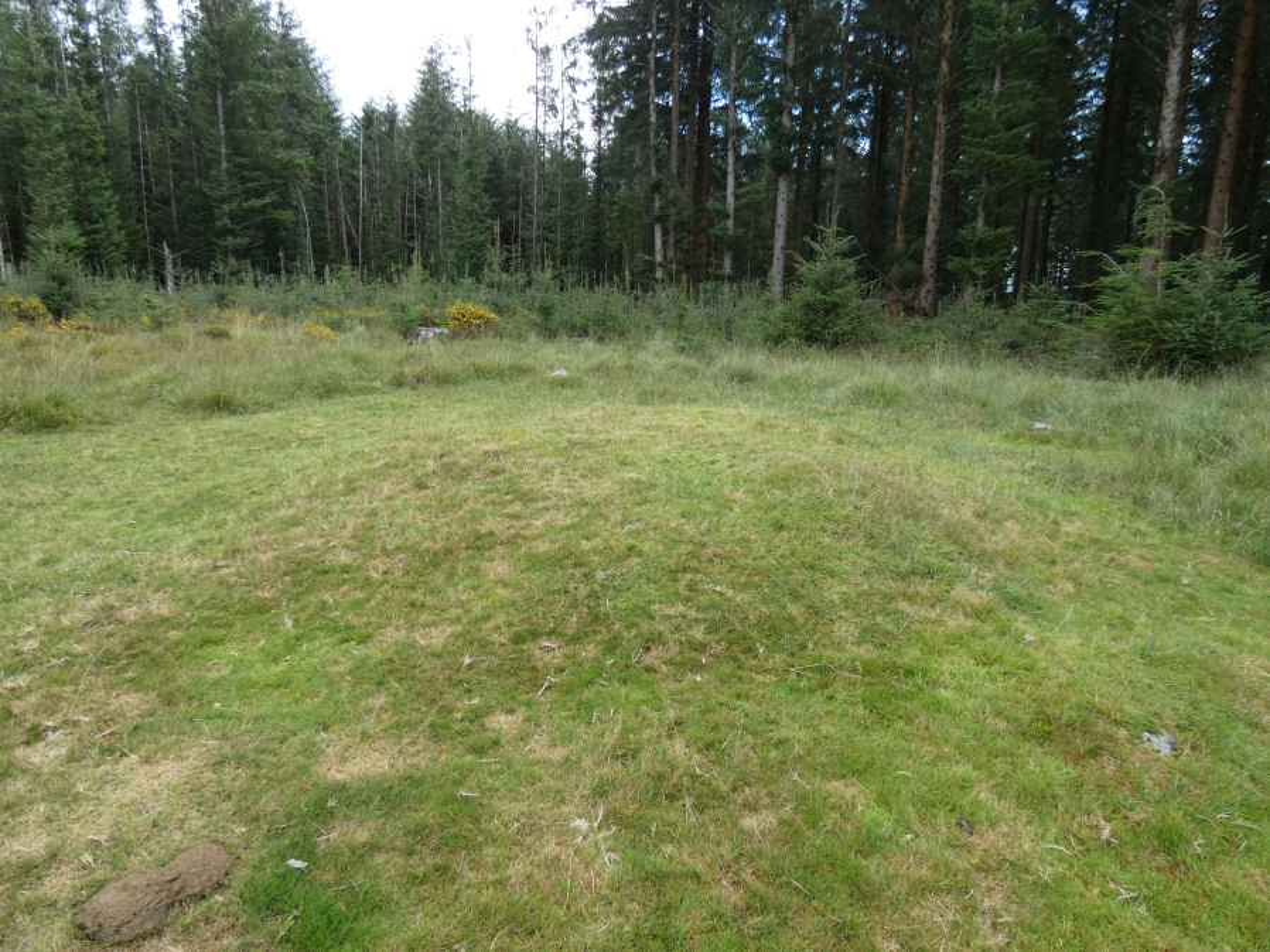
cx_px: 635
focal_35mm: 20
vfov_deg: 66.0
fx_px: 734
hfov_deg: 81.7
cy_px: 476
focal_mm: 3.6
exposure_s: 1/320
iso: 80
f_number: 2.8
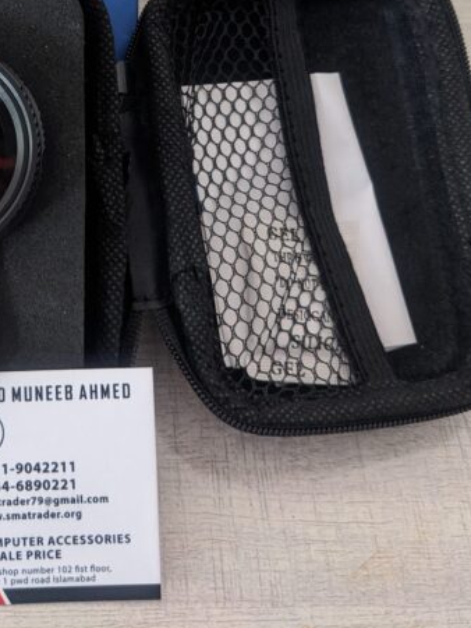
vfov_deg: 37.4
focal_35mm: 48
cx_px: 75
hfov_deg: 29.4
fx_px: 870
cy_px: 80
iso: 165
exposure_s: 1/25
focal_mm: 4.38
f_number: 1.73
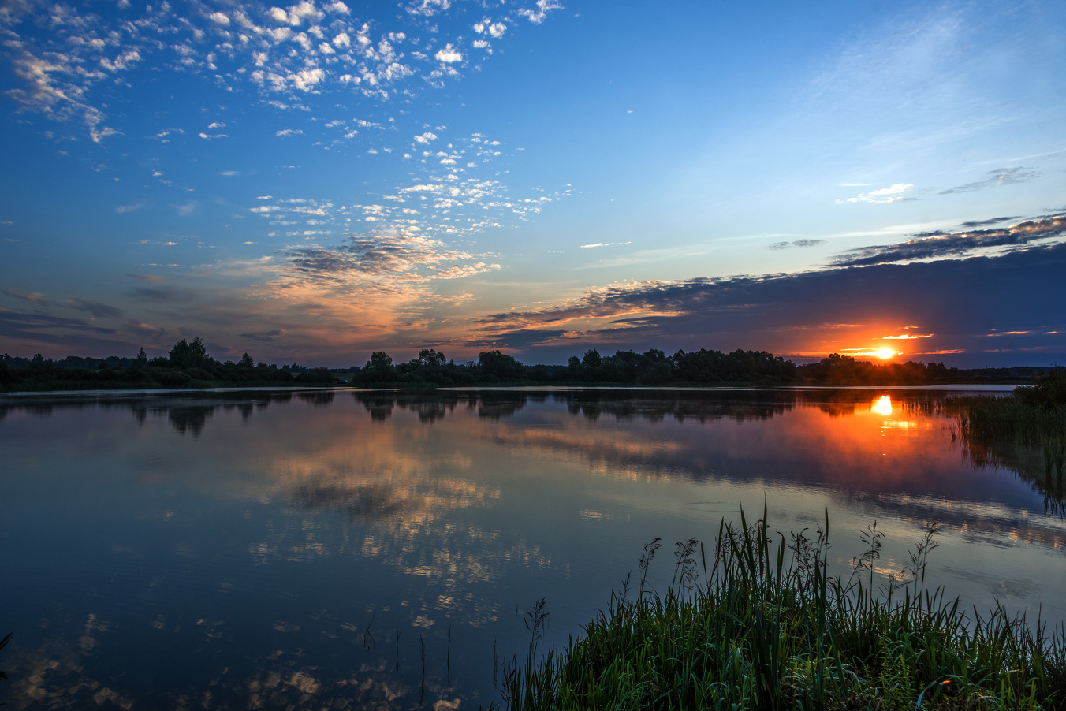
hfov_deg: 63.6
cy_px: 367
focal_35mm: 29
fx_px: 859
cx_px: 515
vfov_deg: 45.0
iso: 280
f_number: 8
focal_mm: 28
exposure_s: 1/250
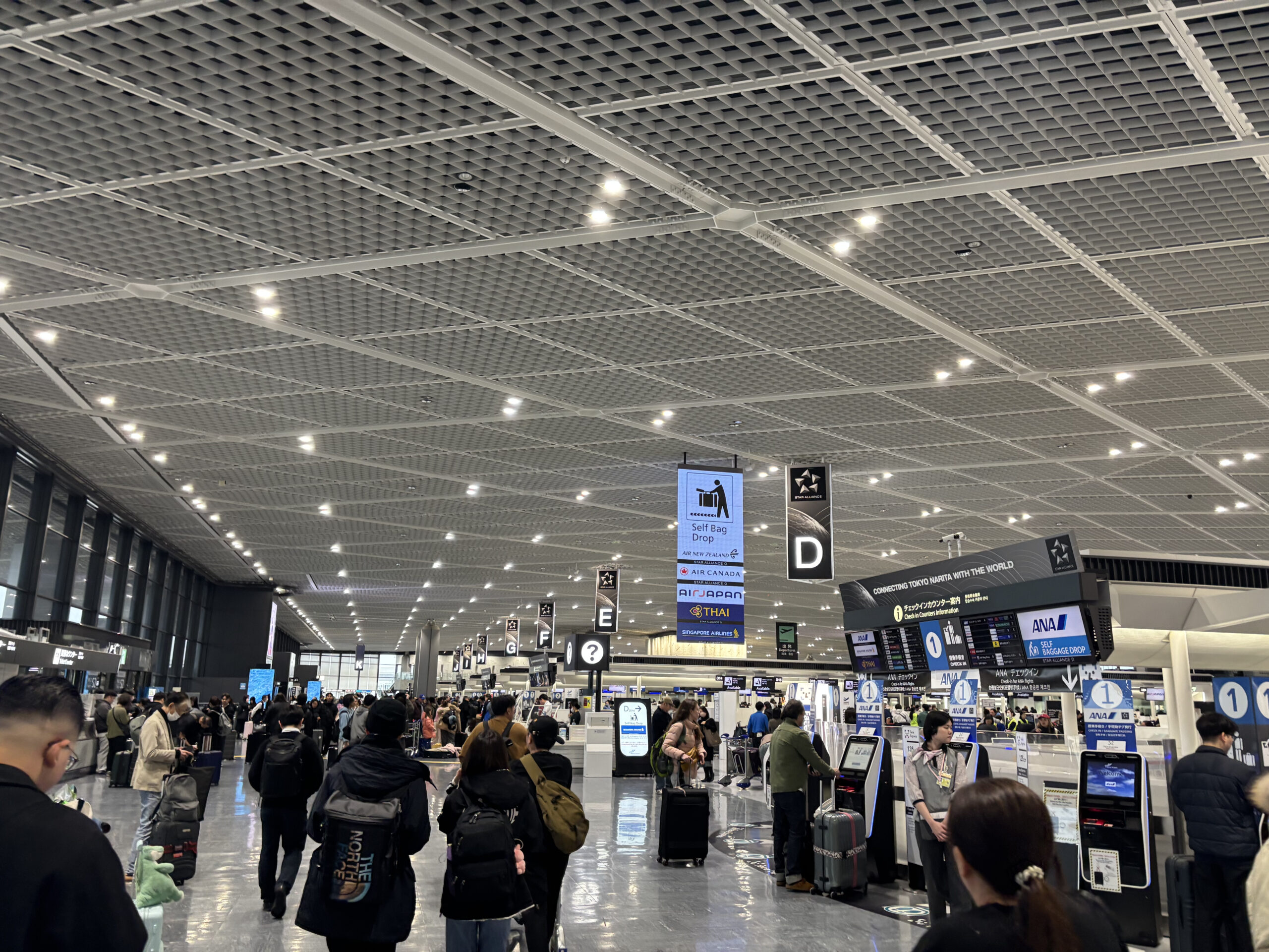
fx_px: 953
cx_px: 634
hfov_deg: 67.3
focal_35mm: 26
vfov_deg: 53.1
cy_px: 476
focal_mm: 5.96
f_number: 1.6
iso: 160
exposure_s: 1/50
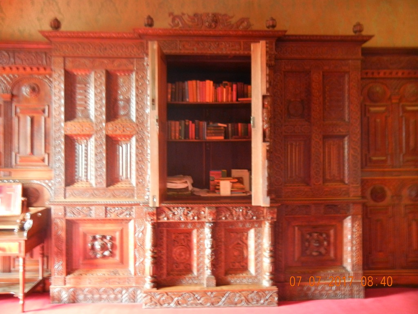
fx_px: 362
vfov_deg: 46.8
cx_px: 209
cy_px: 157
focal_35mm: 30
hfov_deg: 60.0
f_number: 3.5
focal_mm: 5.4
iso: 676
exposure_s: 1
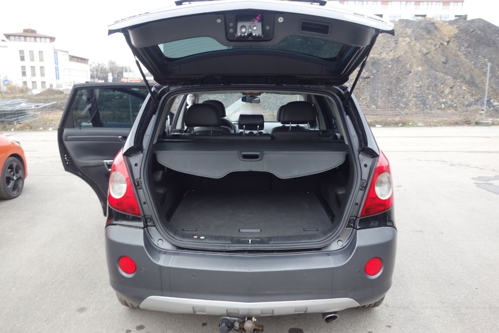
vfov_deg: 46.4
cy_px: 166
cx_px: 250
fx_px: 388
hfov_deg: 65.5
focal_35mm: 28
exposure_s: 1/25
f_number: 4
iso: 125
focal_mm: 10.4
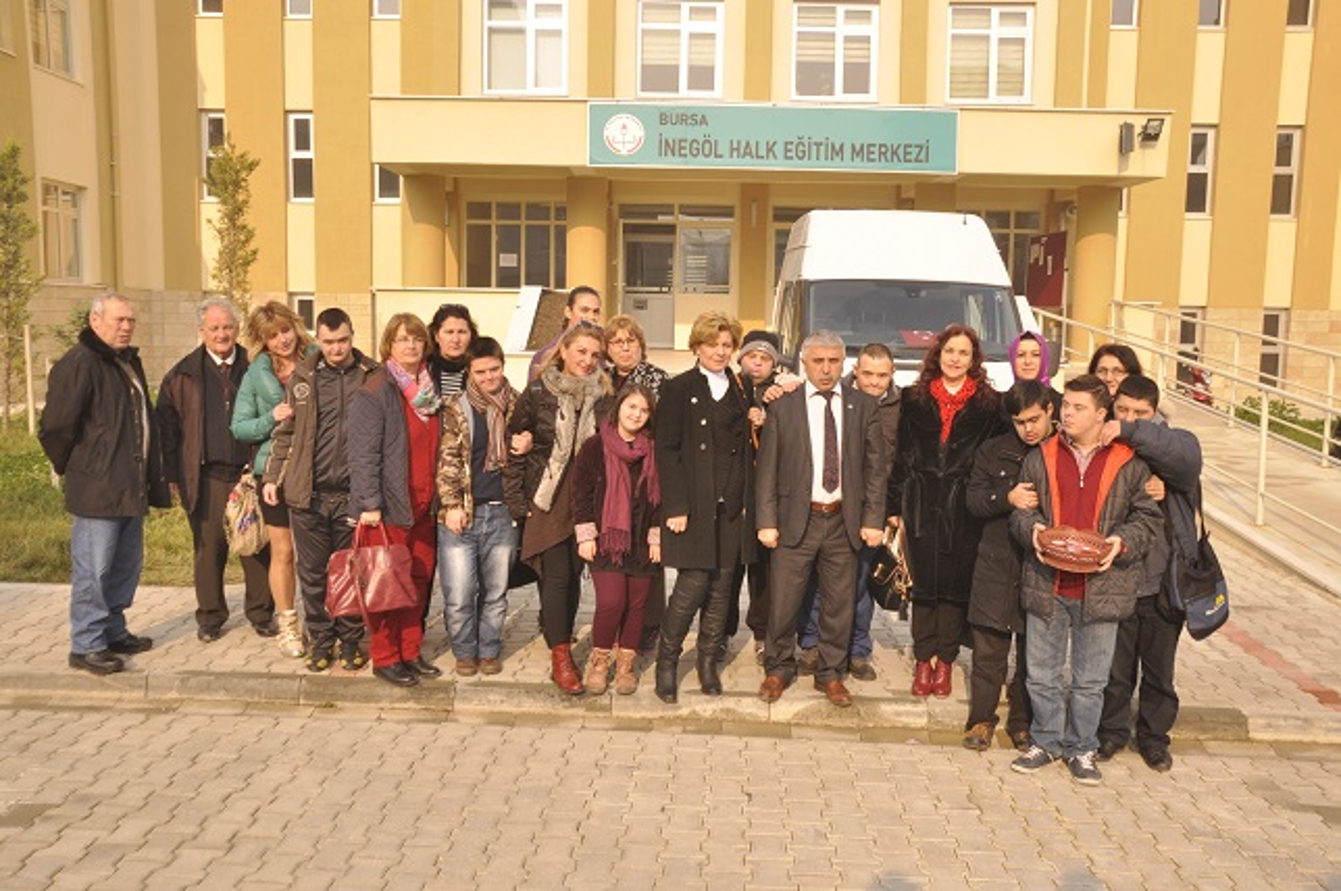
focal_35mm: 33
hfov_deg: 57.3
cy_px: 446
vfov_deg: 39.9
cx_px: 670
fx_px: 1228
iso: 500
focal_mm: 22
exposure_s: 1/160
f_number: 8
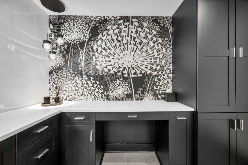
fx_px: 96
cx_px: 124
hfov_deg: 104.3
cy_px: 82
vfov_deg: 81.1
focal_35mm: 14
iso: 320
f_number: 7.1
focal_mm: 14
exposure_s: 1/30
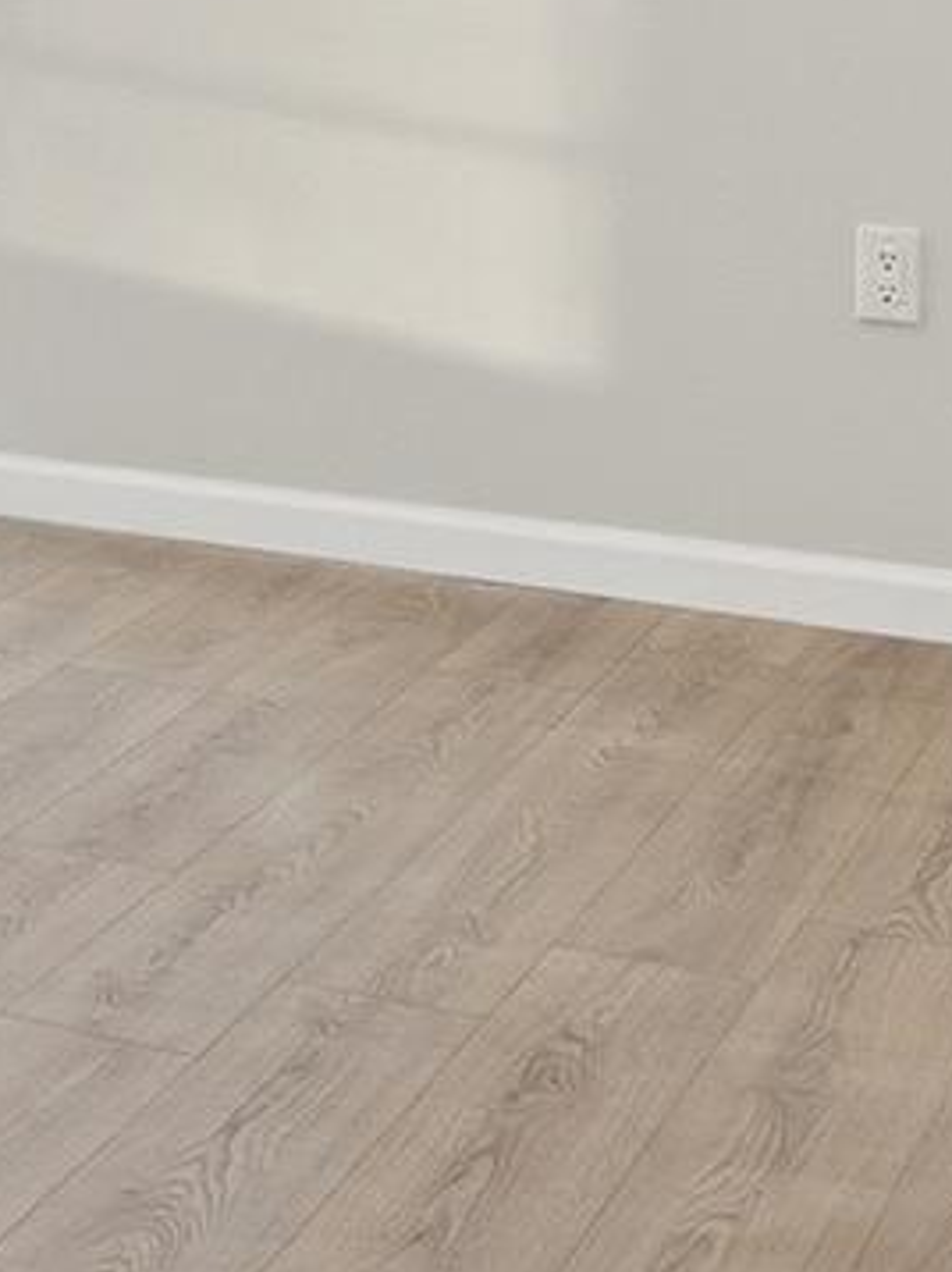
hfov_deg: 14.2
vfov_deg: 21.0
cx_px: -931
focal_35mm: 88
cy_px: -190
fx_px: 3231
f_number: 8
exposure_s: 1/800
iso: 400
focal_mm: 16
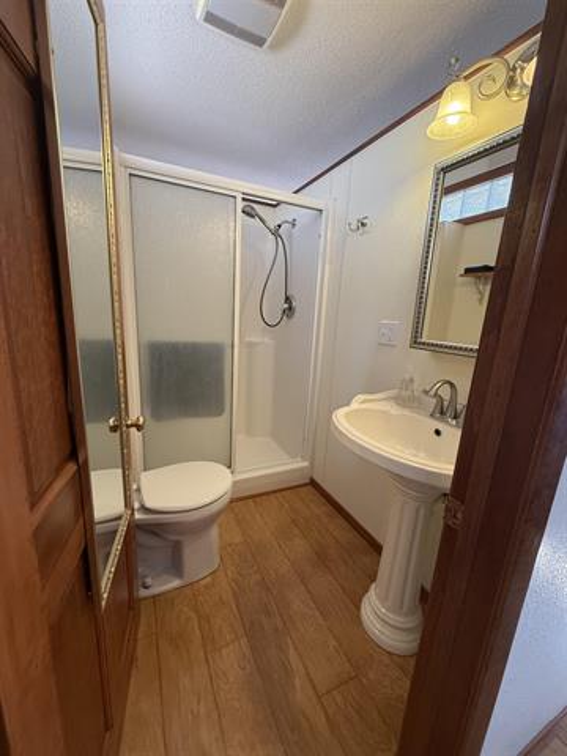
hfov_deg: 85.7
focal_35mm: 14
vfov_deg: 102.1
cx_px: 284
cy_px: 378
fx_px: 306
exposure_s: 1/120
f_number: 2.2
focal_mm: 2.22
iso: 320
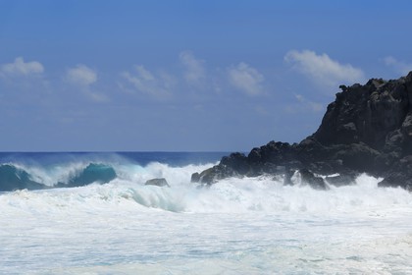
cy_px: 138
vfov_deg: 6.9
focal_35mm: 200
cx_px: 206
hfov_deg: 10.3
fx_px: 2289
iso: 200
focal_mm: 200
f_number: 14
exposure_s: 1/400
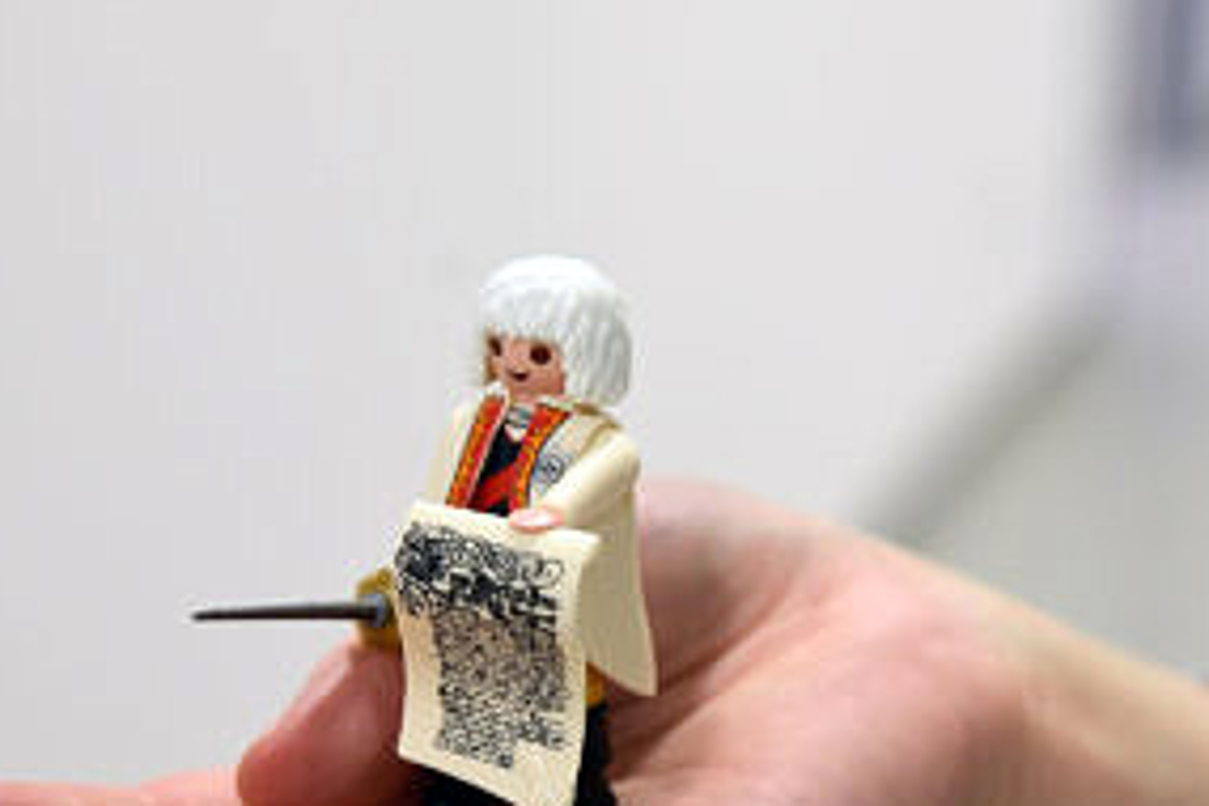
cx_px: 581
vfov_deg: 11.6
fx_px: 3963
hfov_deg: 17.3
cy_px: 628
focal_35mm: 118
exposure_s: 1/60
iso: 640
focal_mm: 70
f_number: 4
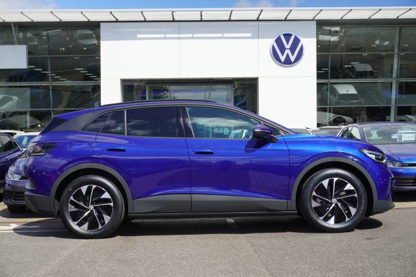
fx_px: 520
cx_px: 208
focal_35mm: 45
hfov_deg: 43.6
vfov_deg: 29.8
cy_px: 138
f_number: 8
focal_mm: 30
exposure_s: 1/100
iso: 100
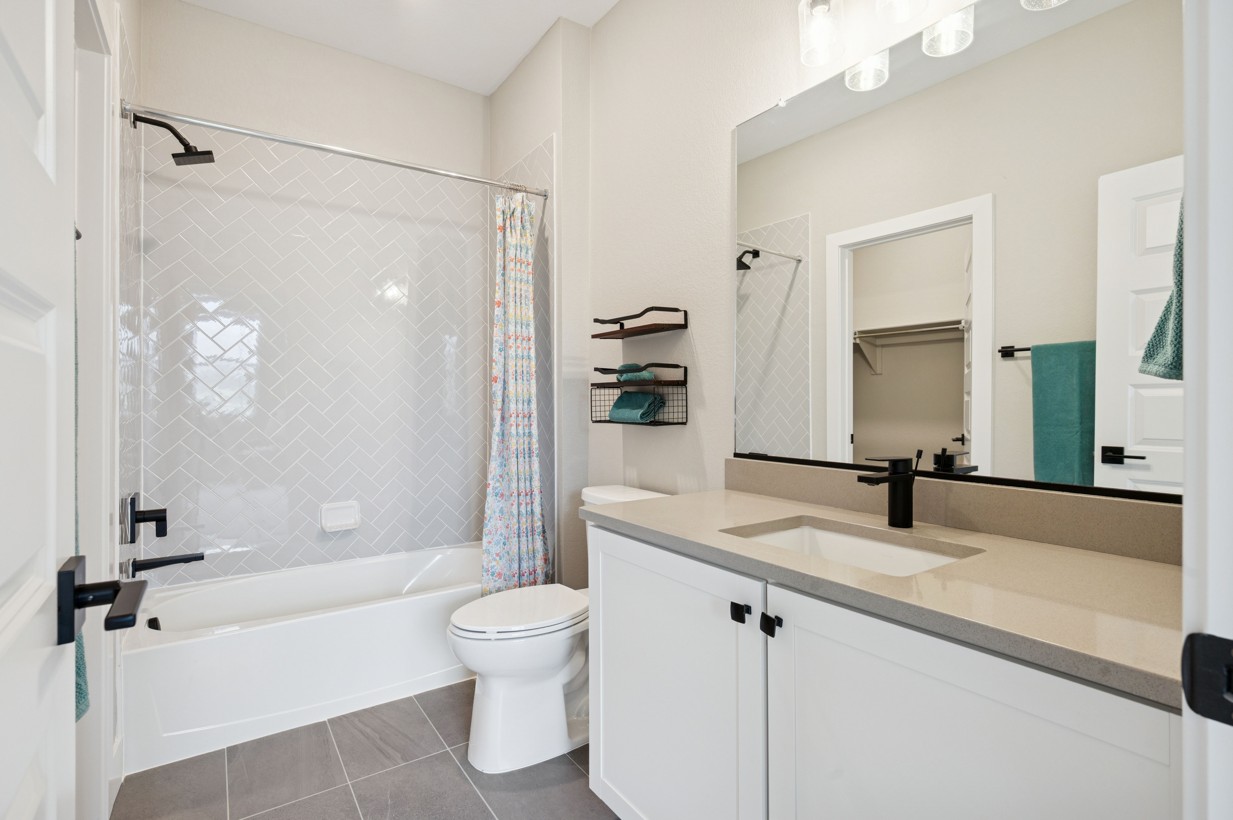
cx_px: 616
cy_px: 410
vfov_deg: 72.0
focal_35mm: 16
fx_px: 565
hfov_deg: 95.0
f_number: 9
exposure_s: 1/13
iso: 400
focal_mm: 16.5
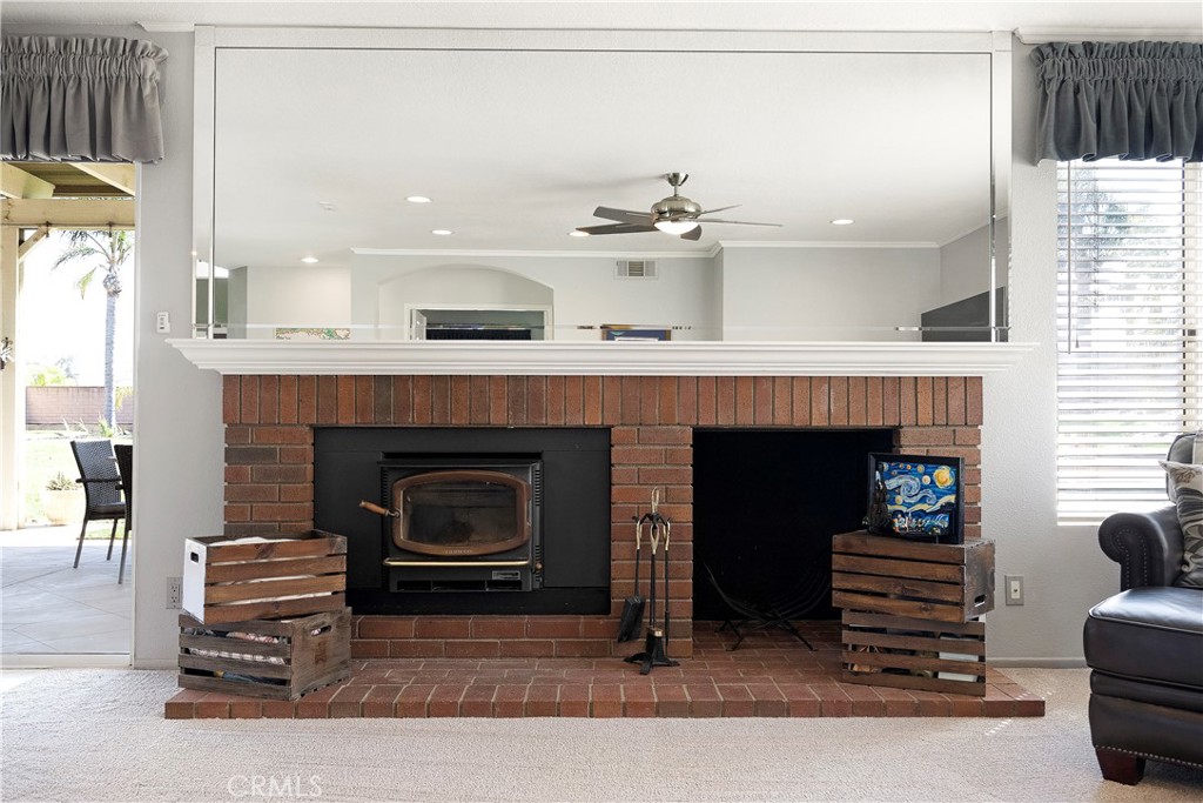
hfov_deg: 61.9
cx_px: 602
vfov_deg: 43.6
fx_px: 1003
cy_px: 402
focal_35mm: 30
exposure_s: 1/80
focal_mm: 30
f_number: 5.6
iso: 3200
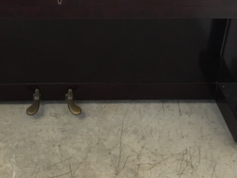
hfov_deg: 27.8
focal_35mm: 69
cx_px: 63
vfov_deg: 20.1
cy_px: -29
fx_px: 472
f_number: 2.2
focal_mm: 4.15
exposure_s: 1/15
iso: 32
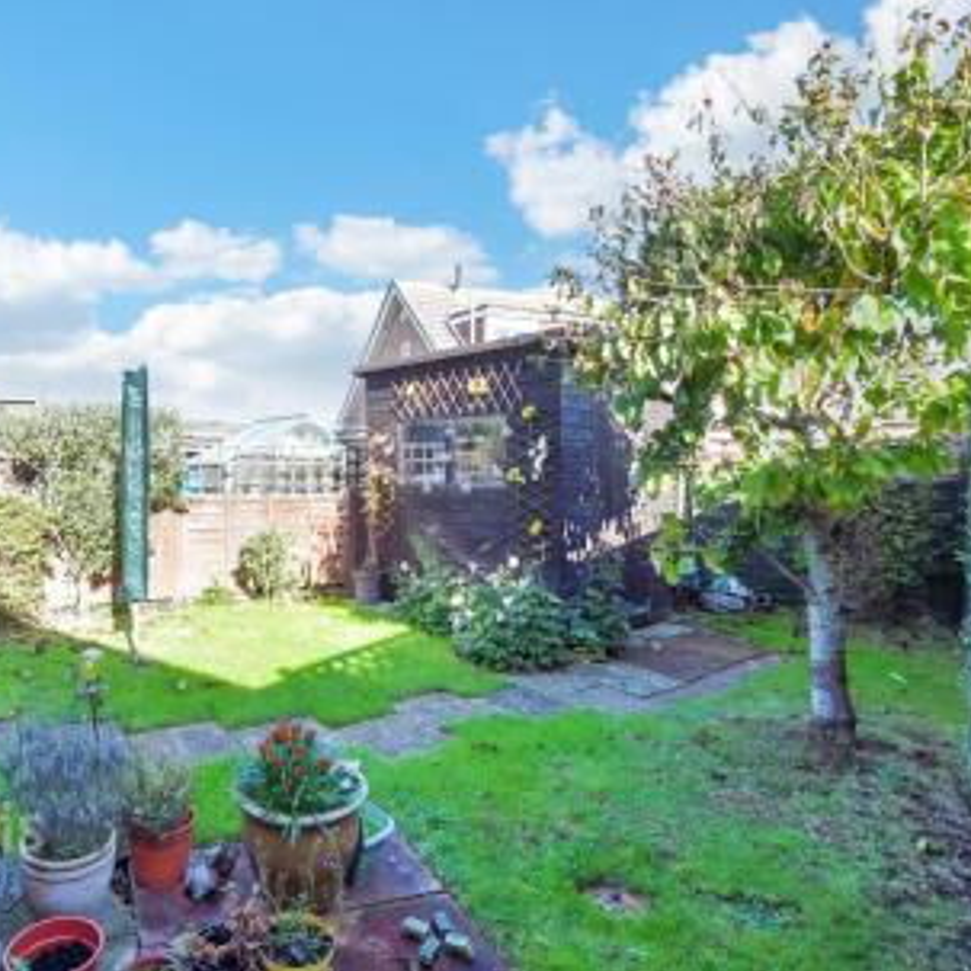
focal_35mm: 20
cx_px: 311
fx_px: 635
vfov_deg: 74.8
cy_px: 479
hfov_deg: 72.2
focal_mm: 10
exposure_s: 1/200
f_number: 8
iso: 500
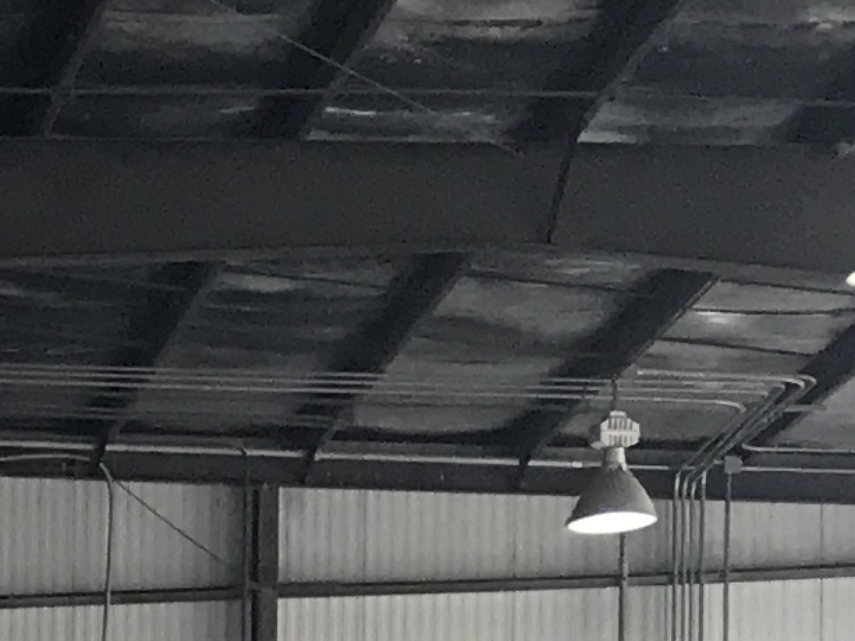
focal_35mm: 184
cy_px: 1609
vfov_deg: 7.5
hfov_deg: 8.7
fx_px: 4543
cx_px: -1794
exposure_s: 1/120
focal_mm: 3.99
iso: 25
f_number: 1.8
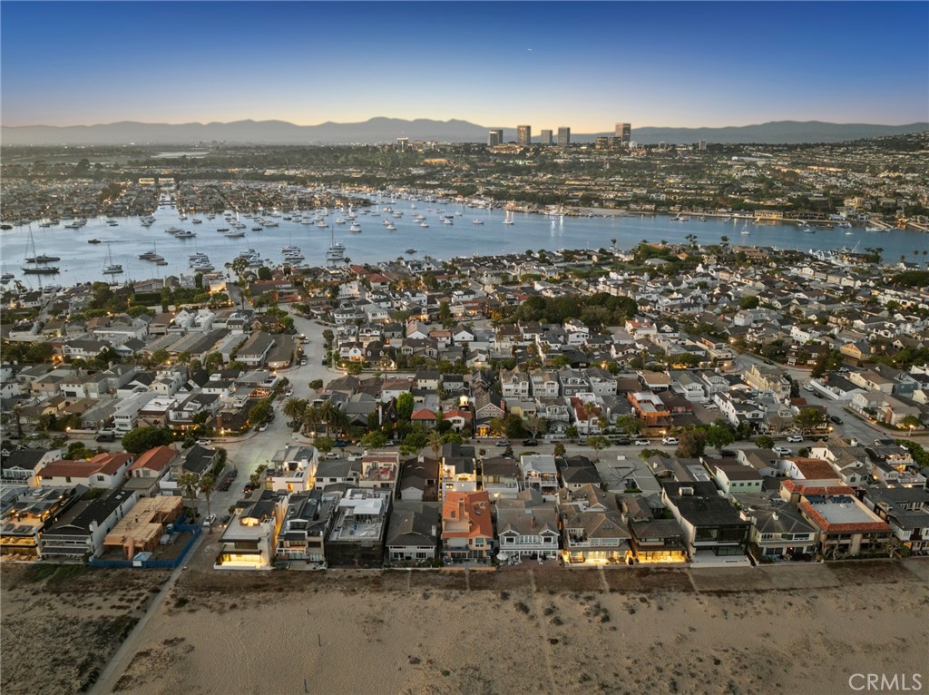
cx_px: 464
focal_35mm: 24
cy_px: 348
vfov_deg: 56.7
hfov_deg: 71.6
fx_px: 643
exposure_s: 1/13
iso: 470
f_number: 2.8
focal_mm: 12.29
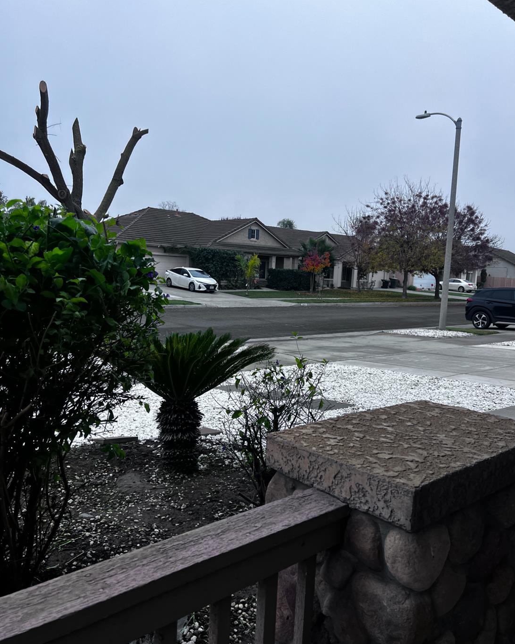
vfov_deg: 62.2
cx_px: 258
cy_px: 314
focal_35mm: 28
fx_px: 533
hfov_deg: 51.5
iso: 50
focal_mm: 5.7
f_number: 1.5
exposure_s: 1/1344
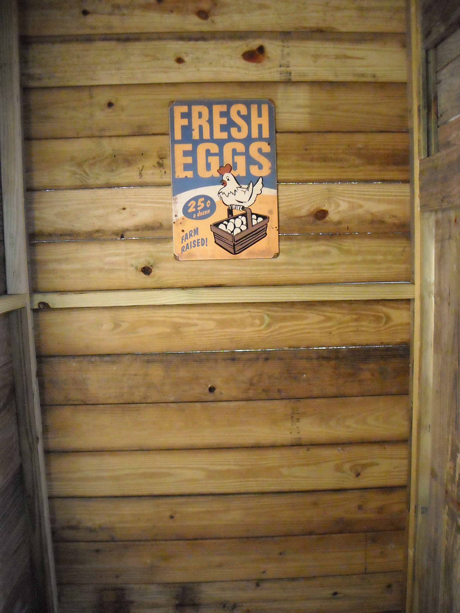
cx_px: 230
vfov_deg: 52.6
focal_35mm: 35
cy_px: 306
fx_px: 620
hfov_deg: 40.7
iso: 644
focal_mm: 5.7
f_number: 2.8
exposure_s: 1/250
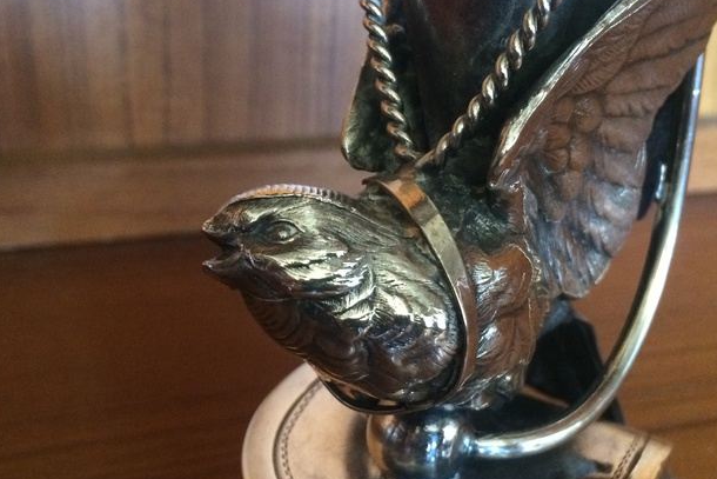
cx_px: 353
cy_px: 215
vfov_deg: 29.2
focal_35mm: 46
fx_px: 916
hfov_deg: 42.7
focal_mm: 4.12
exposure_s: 1/17
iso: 320
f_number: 2.2
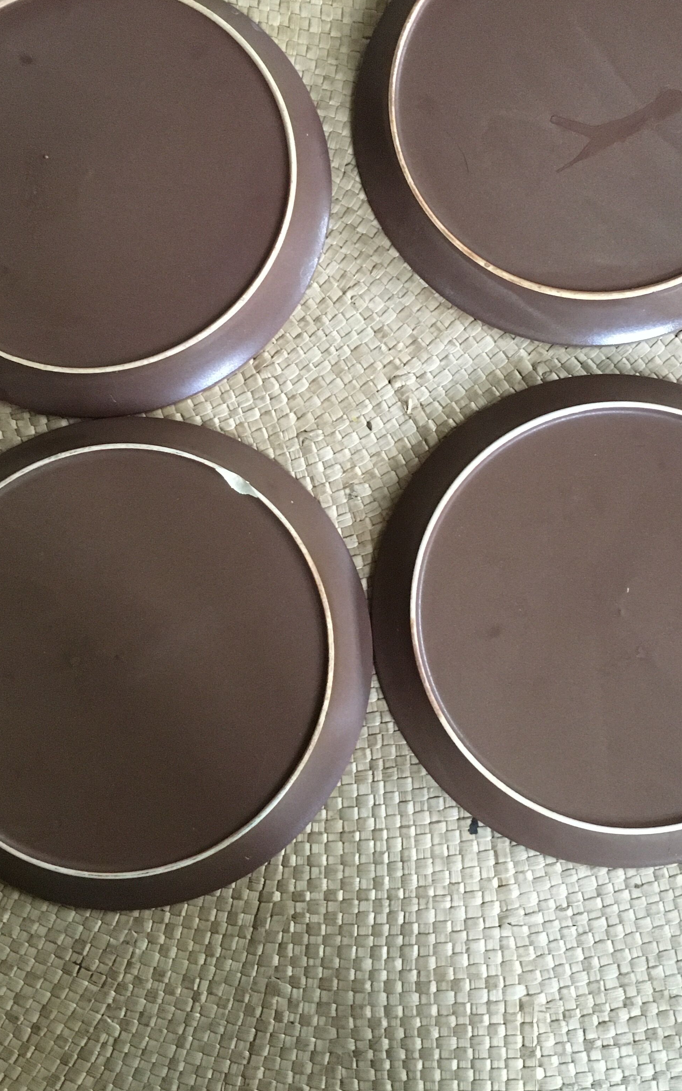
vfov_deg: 49.2
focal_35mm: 40
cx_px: 356
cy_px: 504
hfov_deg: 32.0
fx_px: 1189
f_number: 2.2
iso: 320
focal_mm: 4.15
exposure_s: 1/17
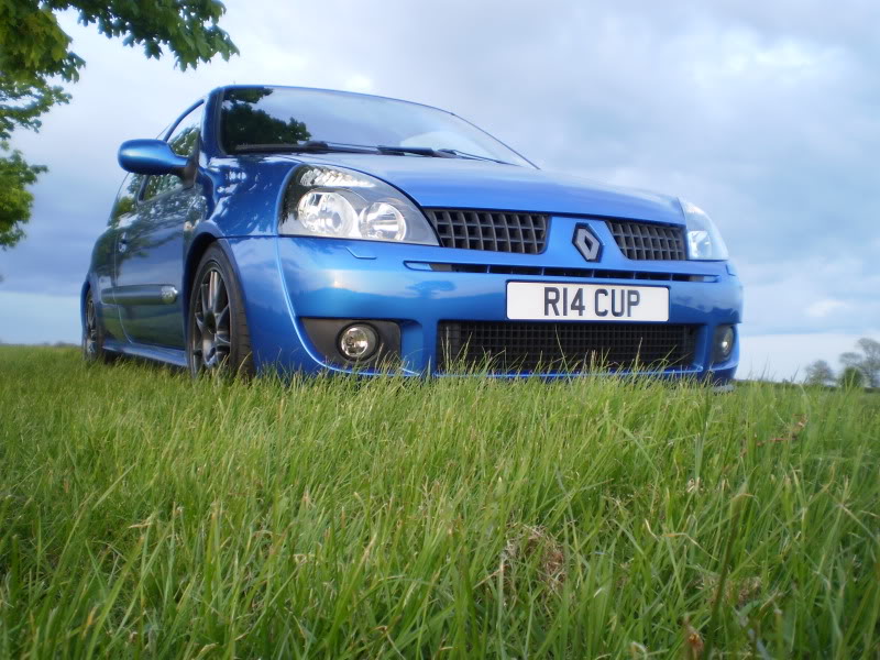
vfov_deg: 39.7
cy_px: 330
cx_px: 440
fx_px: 915
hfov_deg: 51.4
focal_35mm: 36
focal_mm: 6.3
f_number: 3.1
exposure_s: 1/40
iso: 64
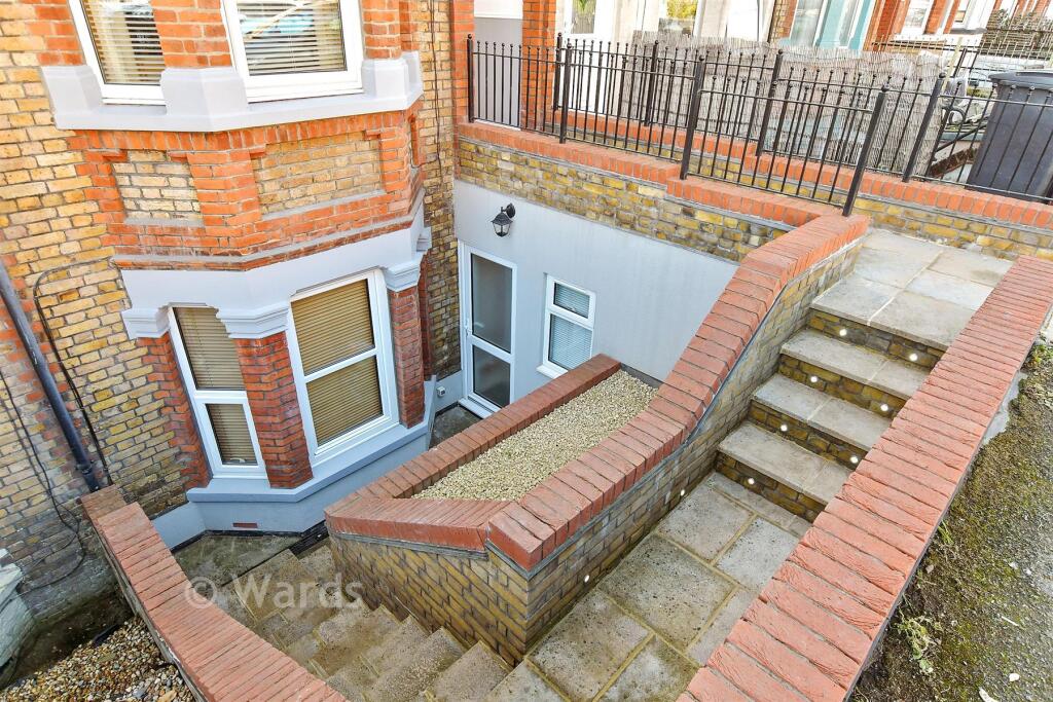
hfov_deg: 81.2
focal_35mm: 21
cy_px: 351
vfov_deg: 59.5
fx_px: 614
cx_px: 526
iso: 160
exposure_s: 1/25
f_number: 8
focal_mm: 14
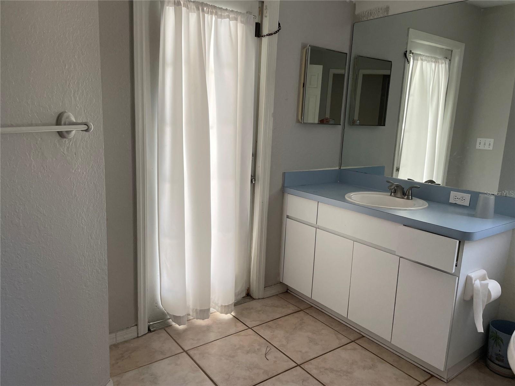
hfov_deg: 67.3
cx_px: 258
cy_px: 193
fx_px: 387
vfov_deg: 53.1
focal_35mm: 26
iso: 125
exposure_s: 1/118
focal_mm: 4.2
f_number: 1.6
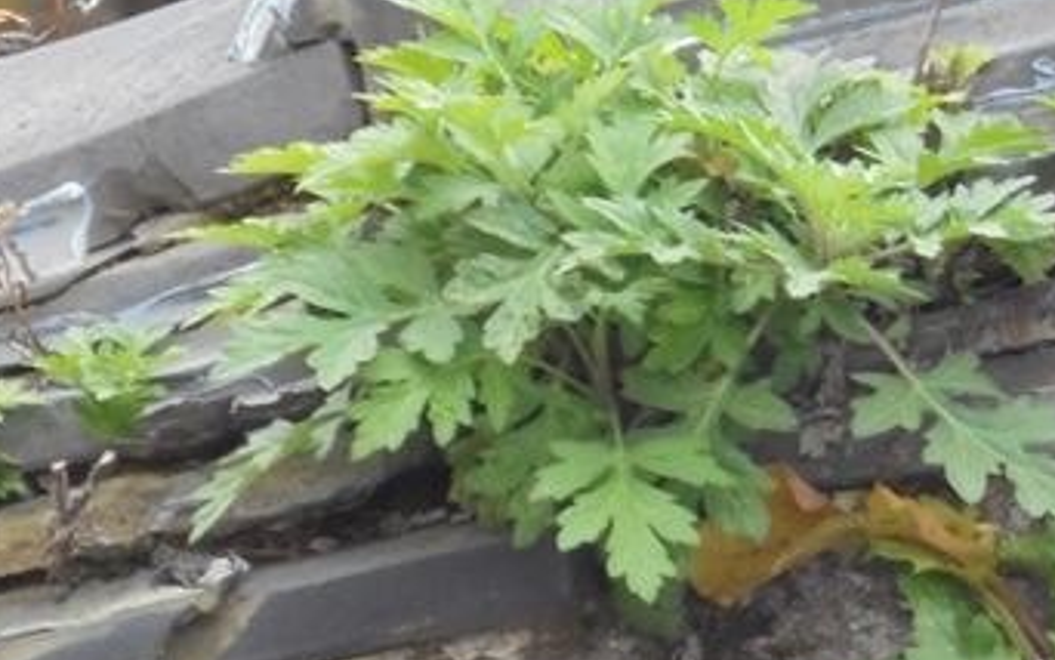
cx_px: 574
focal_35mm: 309
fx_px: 8887
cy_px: 453
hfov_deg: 6.8
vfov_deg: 4.3
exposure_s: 1/60
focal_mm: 27.6
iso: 400
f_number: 6.5
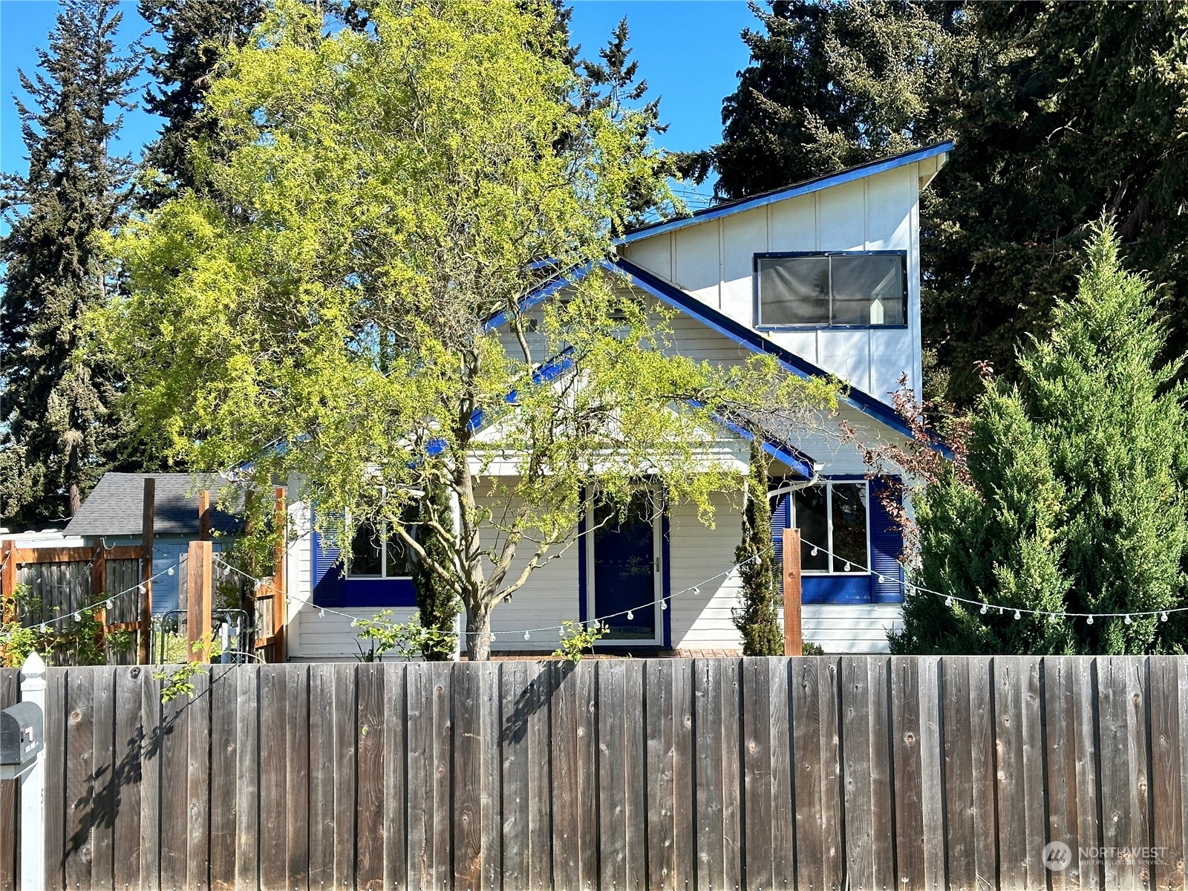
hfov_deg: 39.7
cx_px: 594
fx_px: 1647
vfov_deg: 30.3
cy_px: 446
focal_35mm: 48
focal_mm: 6.86
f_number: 1.78
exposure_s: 1/1815
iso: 64
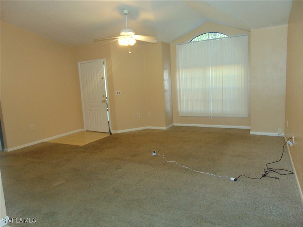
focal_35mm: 25
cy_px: 114
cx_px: 152
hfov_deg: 69.4
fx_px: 219
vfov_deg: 54.9
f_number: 3
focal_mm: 4.5
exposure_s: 1/30
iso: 200
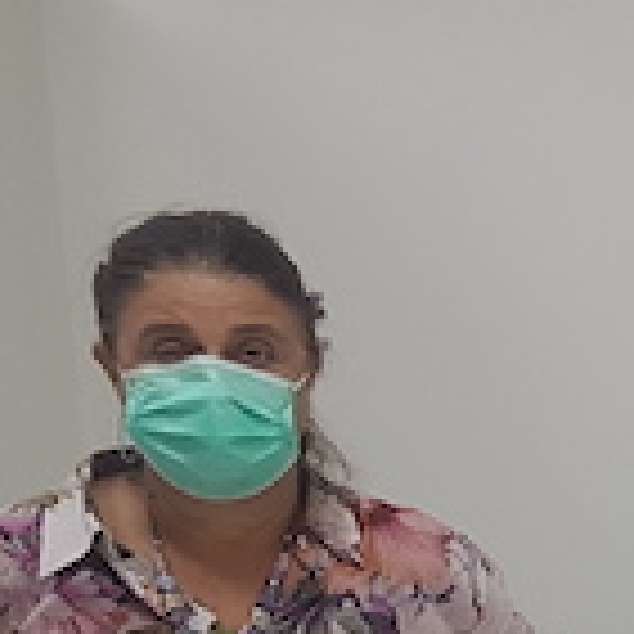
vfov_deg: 15.4
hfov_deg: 13.5
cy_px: 881
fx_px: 2196
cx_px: 1353
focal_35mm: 106
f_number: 1.7
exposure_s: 1/50
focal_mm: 4.2
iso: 80
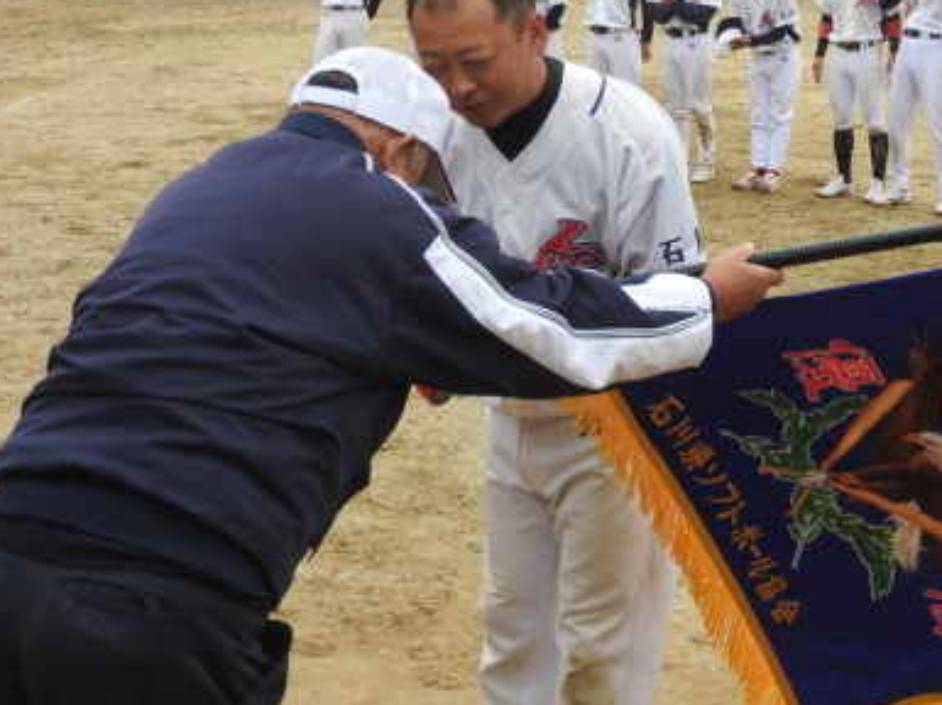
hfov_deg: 24.7
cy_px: 242
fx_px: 2121
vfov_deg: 18.8
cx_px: 722
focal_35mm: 78
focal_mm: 9
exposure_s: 1/200
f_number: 4
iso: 100
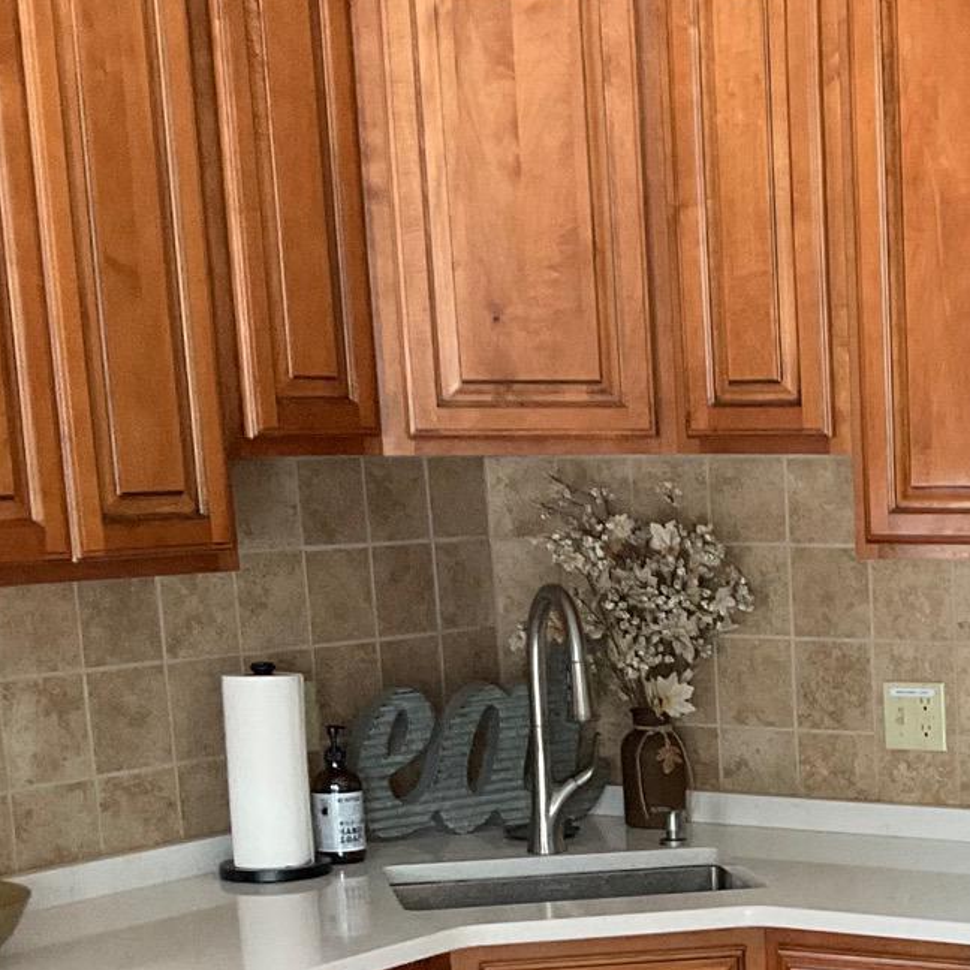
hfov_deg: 20.2
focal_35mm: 81
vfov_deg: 20.8
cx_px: 1114
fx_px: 2568
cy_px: 946
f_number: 1.8
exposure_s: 1/60
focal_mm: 3
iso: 160
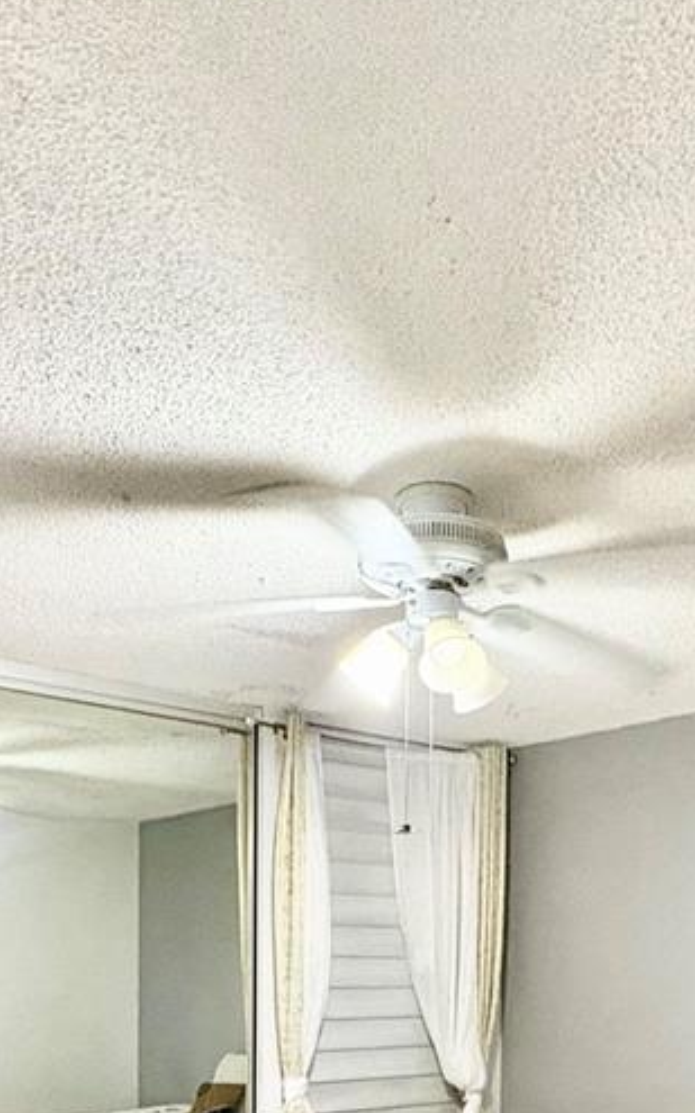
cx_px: 398
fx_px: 1092
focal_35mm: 36
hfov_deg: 35.2
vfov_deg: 47.7
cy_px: 1030
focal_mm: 2.22
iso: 500
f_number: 2.2
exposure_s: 1/60
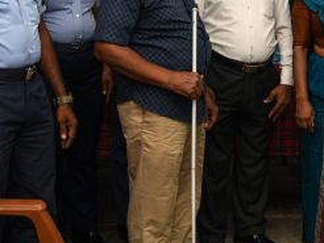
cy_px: 22
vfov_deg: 20.3
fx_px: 665
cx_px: 323
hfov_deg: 26.0
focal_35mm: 71
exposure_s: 1/125
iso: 640
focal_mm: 28
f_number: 5
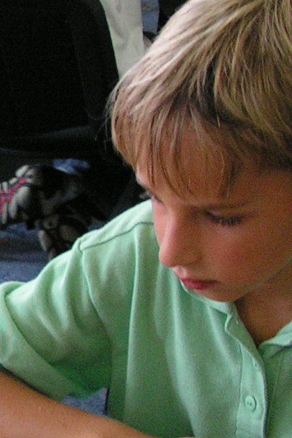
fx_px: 1388
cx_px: -146
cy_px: 247
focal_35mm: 114
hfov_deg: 11.5
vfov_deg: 17.9
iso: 160
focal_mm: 6
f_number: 3.2
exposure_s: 1/50
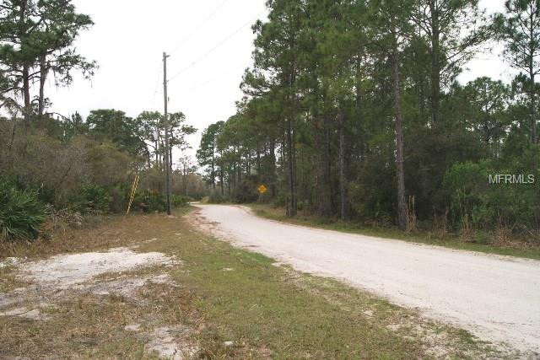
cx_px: 270
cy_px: 180
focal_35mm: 33
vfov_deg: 40.0
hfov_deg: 57.2
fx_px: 495
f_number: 10
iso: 100
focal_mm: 22
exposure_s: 1/125
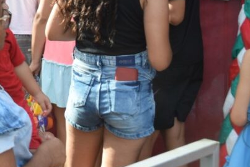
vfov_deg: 13.9
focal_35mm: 95
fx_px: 662
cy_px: -35
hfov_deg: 19.9
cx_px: -60
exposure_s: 1/200
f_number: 7.1
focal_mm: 25
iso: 400
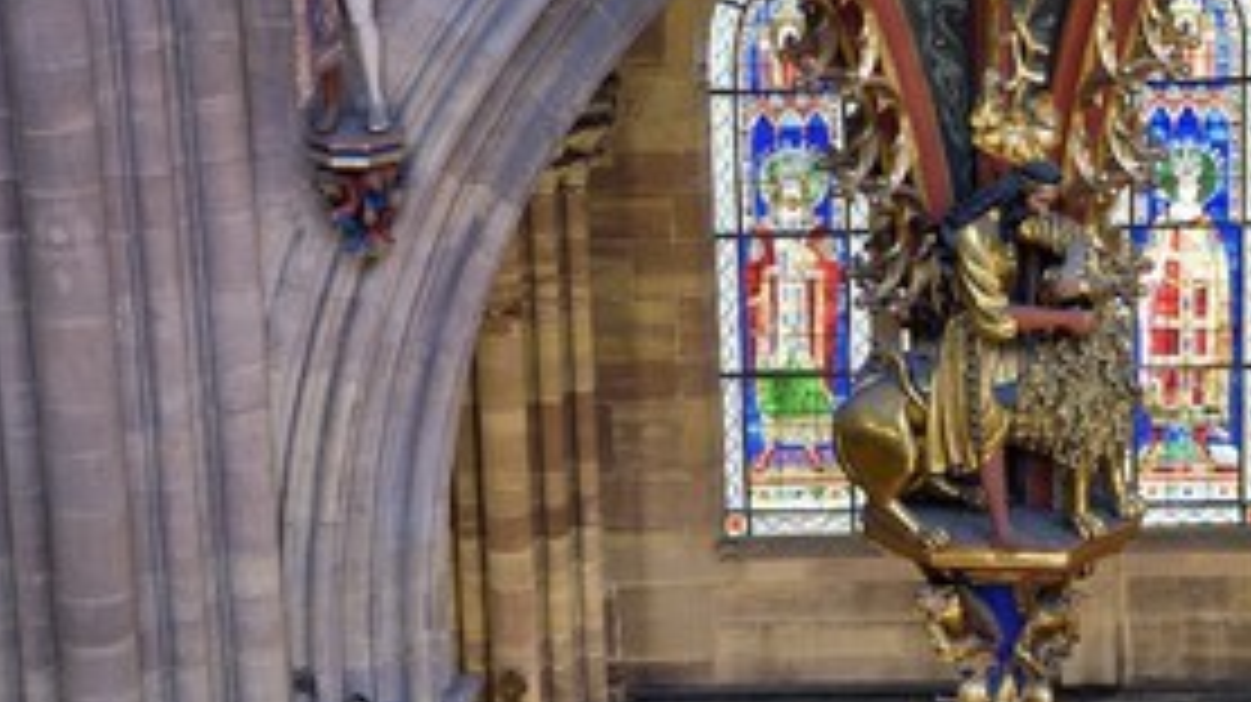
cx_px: 839
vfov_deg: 10.9
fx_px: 3680
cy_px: 180
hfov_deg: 19.2
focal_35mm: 111
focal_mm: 70
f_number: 6.3
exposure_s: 1/6
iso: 1600
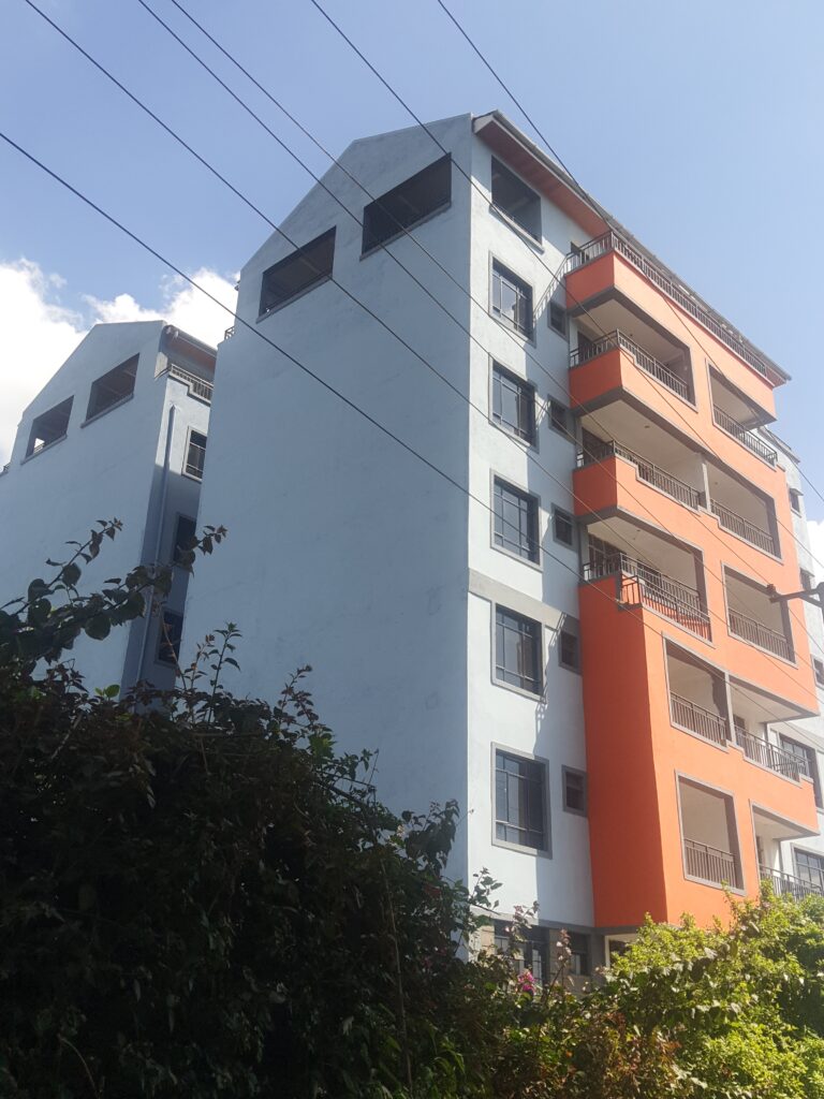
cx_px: 412
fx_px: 825
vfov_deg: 67.3
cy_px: 550
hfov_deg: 53.1
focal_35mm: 26
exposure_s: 1/2381
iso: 50
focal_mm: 4.32
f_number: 1.7
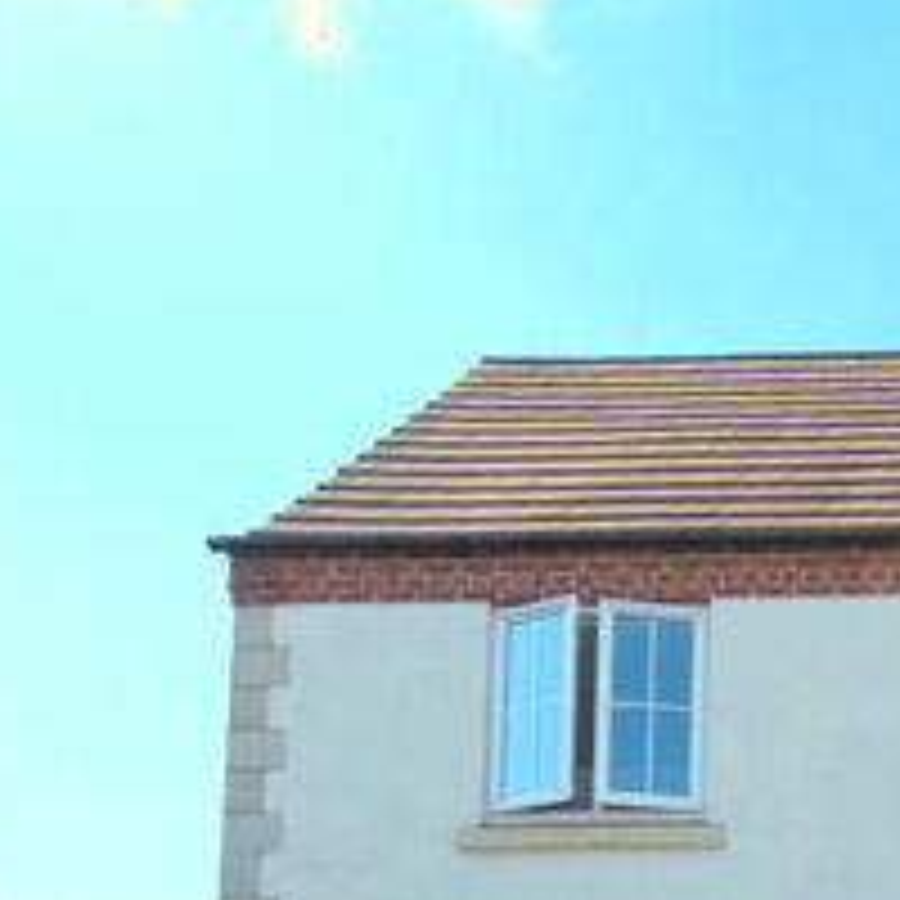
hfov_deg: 24.9
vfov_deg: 25.1
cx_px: 1089
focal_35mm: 62
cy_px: 1064
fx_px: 1824
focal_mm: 3.6
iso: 80
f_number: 2.8
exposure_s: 1/1000
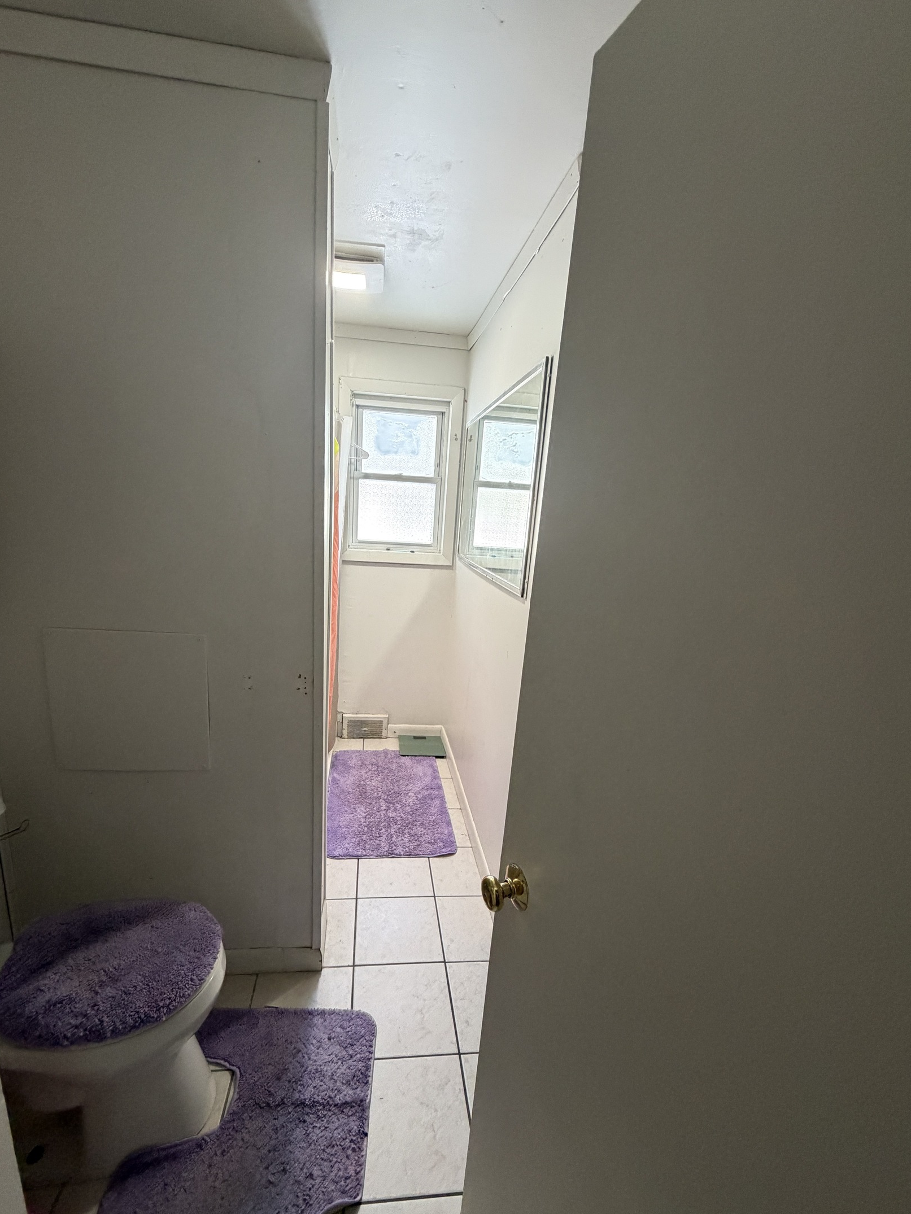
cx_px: 433
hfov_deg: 81.7
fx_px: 526
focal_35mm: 15
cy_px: 641
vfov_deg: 98.1
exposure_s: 1/92
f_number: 2.2
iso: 320
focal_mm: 2.22
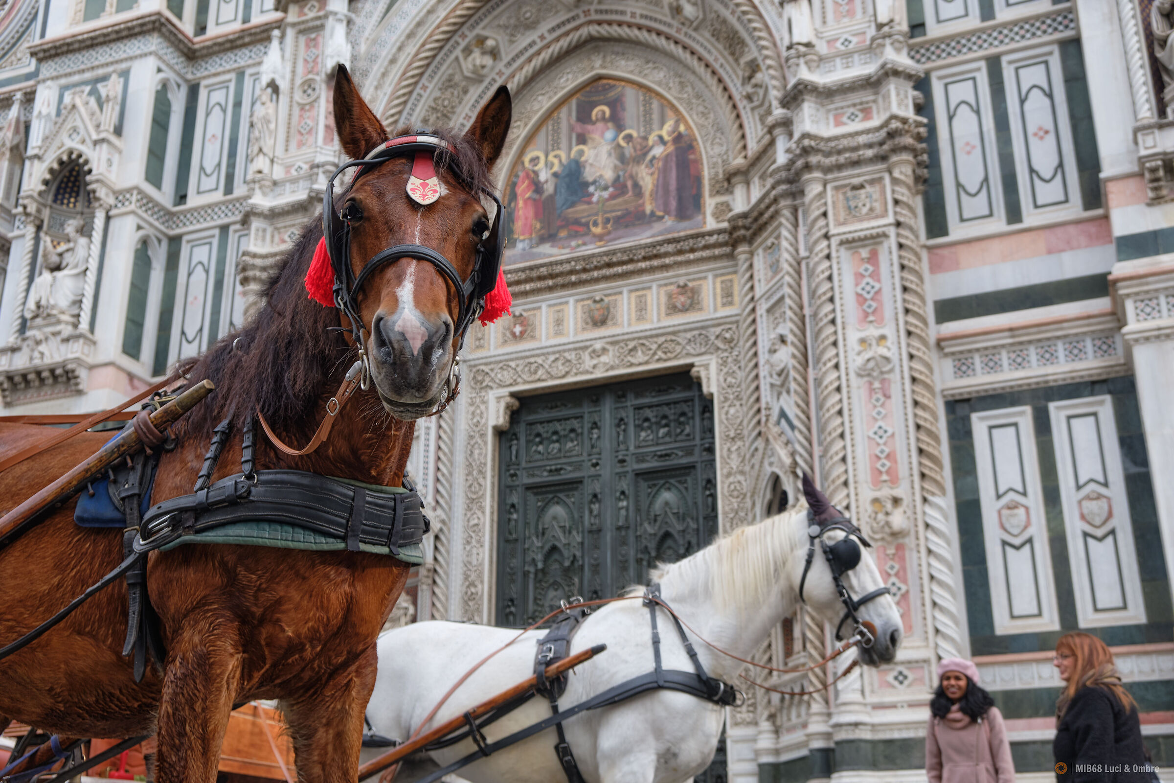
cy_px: 392
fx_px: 1370
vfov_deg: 31.9
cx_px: 587
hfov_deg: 46.4
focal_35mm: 42
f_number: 4.5
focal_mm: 27.7
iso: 200
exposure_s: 1/160
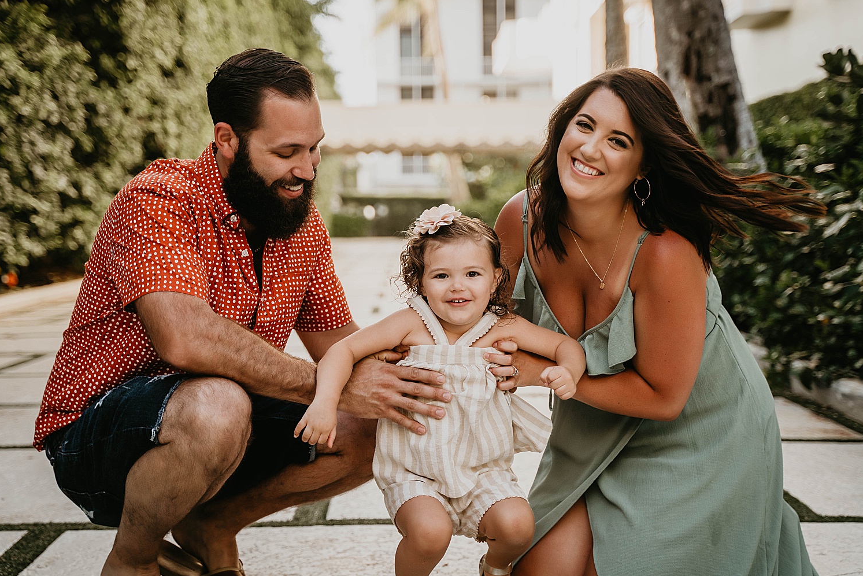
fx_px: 1439
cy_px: 293
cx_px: 432
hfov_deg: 33.4
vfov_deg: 22.6
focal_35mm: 60
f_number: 2.8
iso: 320
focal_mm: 56
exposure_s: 1/320
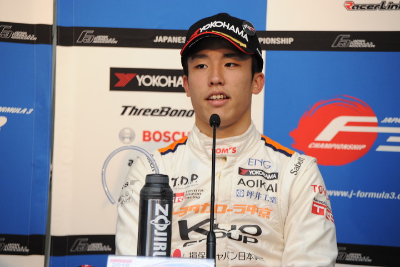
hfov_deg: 10.3
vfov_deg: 6.9
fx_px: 2222
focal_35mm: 200
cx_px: 200
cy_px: 134
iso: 800
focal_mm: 200
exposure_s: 1/60
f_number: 6.7
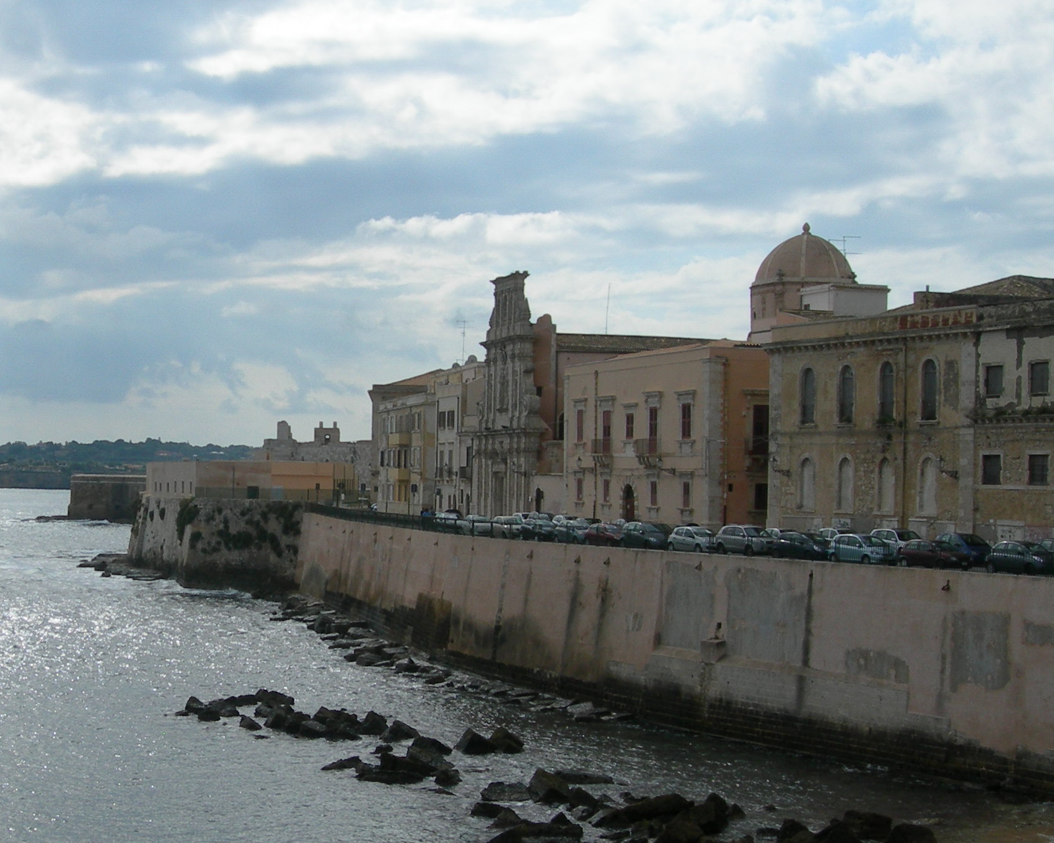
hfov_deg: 27.6
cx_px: 184
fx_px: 2090
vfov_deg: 22.8
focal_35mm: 67
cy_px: 499
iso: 50
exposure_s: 1/1136
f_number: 4.8
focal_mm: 7.8
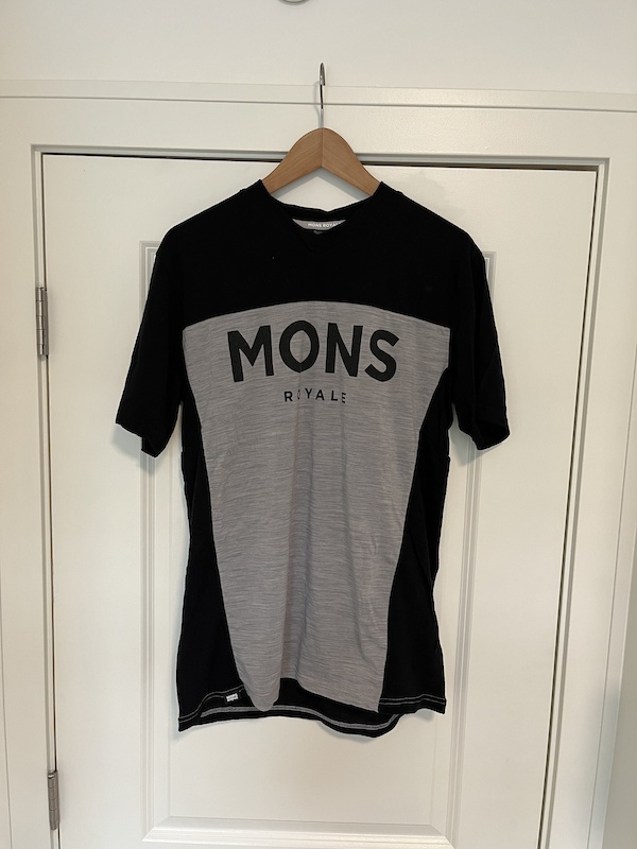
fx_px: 638
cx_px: 318
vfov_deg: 67.3
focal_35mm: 26
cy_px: 424
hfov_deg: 53.1
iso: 200
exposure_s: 1/60
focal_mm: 5.1
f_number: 1.6
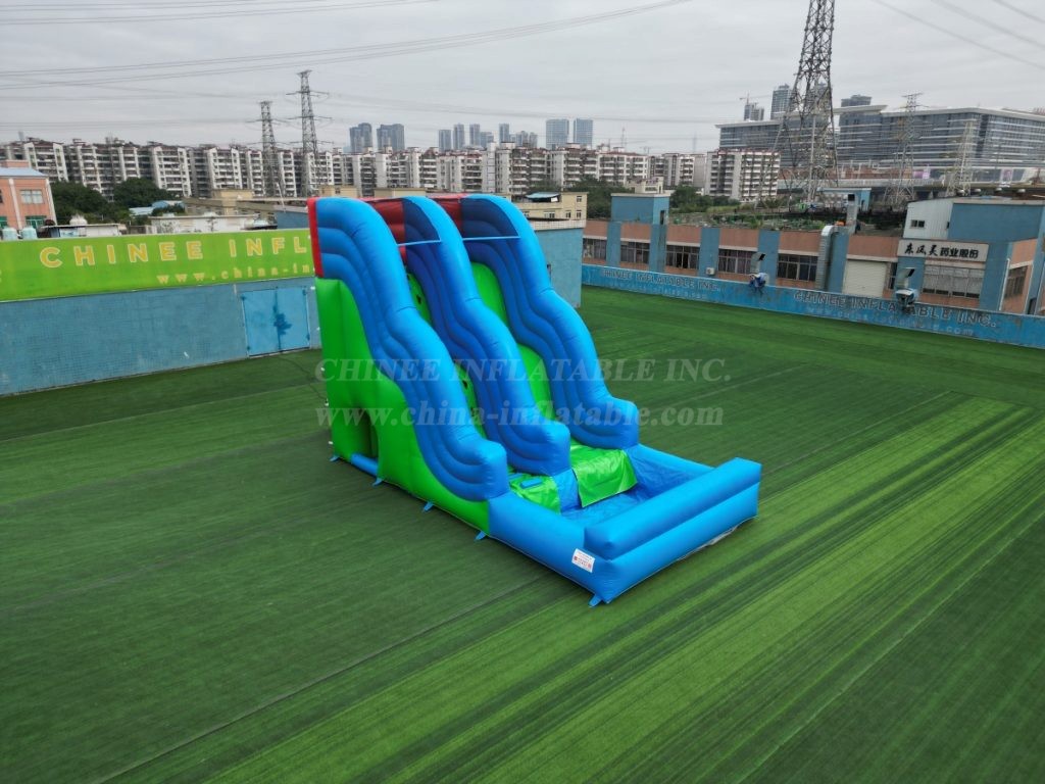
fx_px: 725
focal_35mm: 24
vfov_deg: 56.8
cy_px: 392
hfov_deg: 71.6
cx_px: 522
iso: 120
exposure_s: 1/2500
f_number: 1.7
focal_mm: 6.72
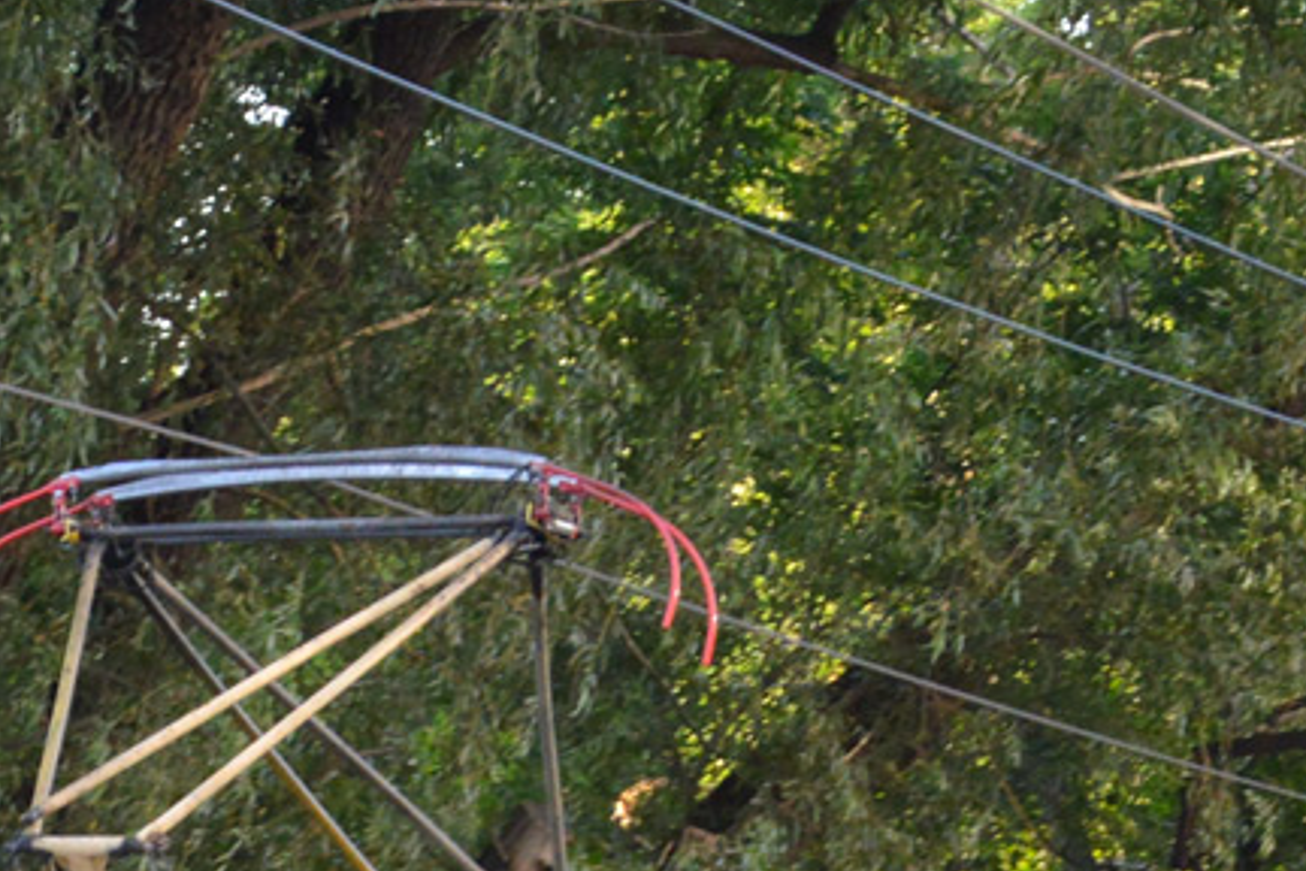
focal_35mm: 323
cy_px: 1470
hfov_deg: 6.4
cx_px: 354
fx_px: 11717
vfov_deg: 4.2
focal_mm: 62
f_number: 7.1
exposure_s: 1/250
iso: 800
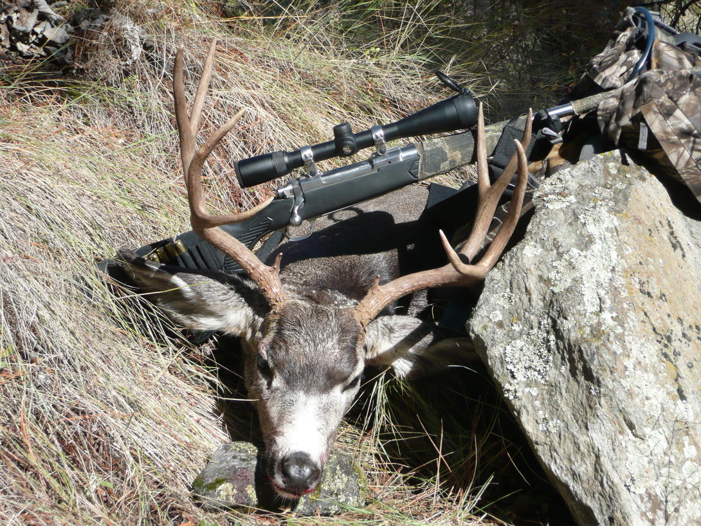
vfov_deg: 20.4
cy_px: 263
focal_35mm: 72
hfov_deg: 27.0
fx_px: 1458
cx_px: 350
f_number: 4.6
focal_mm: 11.8
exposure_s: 1/250
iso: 100
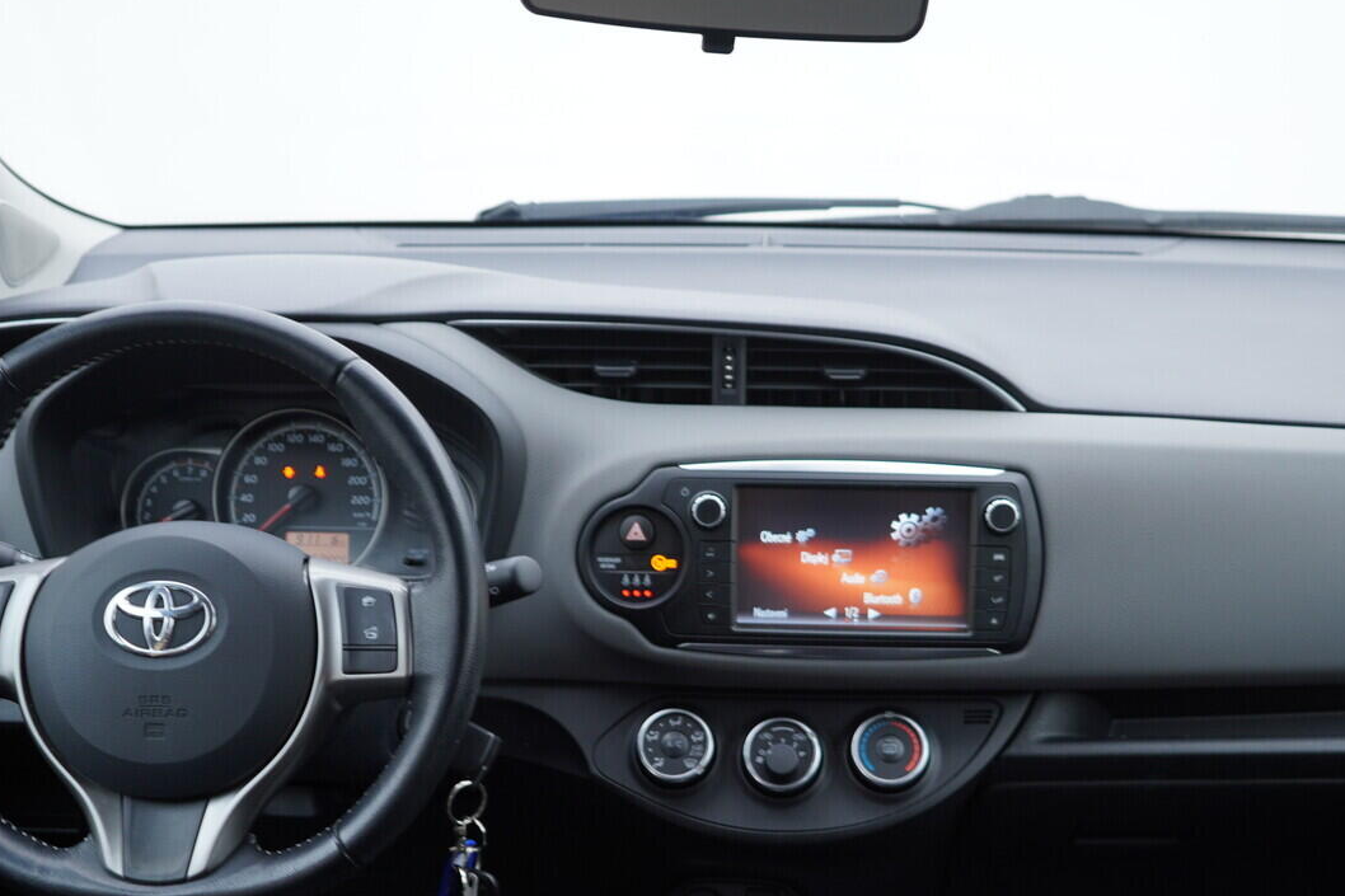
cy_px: 602
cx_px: 722
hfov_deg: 40.3
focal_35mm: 49
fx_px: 1830
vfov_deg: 27.3
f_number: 2.8
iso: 160
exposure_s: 1/40
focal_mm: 24
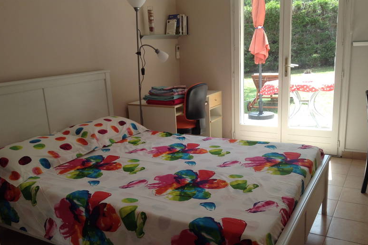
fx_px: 358
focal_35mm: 35
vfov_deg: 37.8
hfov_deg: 54.4
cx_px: 184
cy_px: 135
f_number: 2.4
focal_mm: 3.3
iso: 25
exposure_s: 1/165
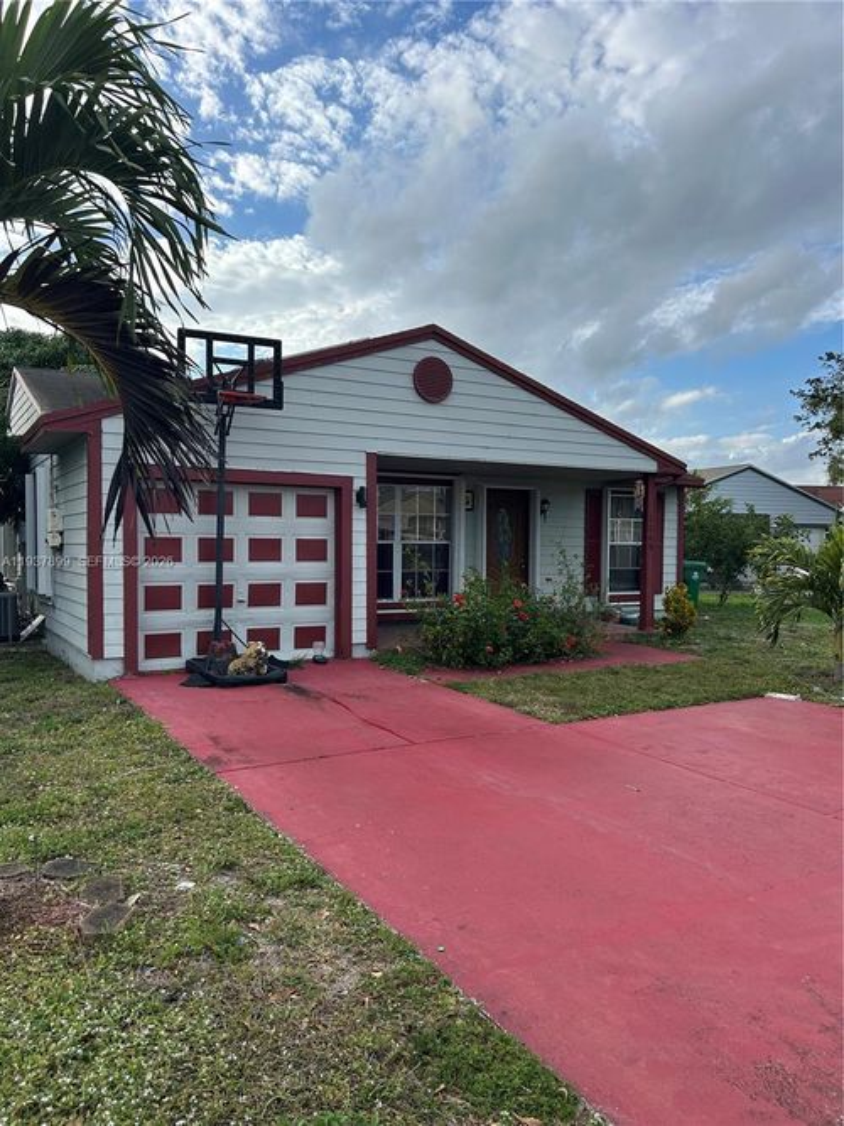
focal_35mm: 26
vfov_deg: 67.3
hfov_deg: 53.0
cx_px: 422
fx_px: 846
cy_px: 563
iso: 50
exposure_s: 1/2915
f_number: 1.5
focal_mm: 5.7
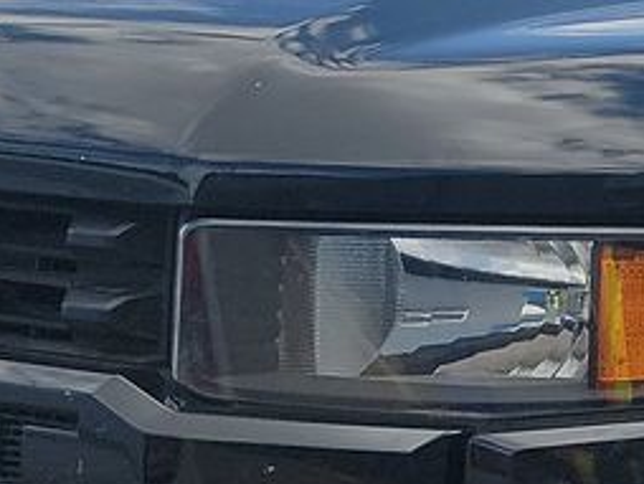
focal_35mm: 151
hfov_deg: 12.3
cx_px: 1029
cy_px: 302
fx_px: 2812
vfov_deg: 9.8
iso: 50
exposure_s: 1/540
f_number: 1.8
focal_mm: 6.7
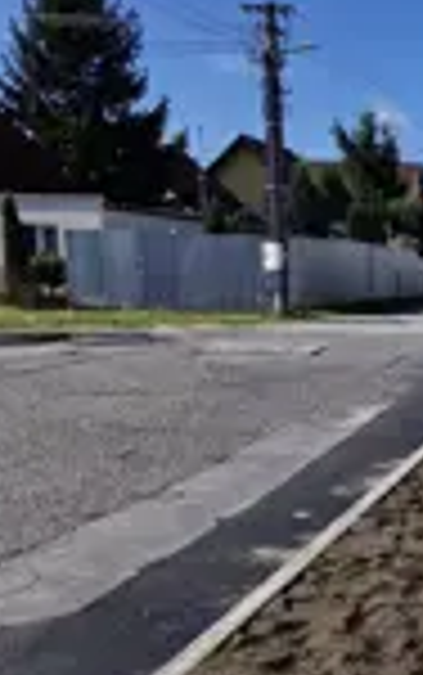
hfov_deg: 17.7
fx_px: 1197
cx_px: 662
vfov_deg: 31.1
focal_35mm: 65
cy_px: 490
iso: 50
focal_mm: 5.54
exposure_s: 1/3712
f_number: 1.8
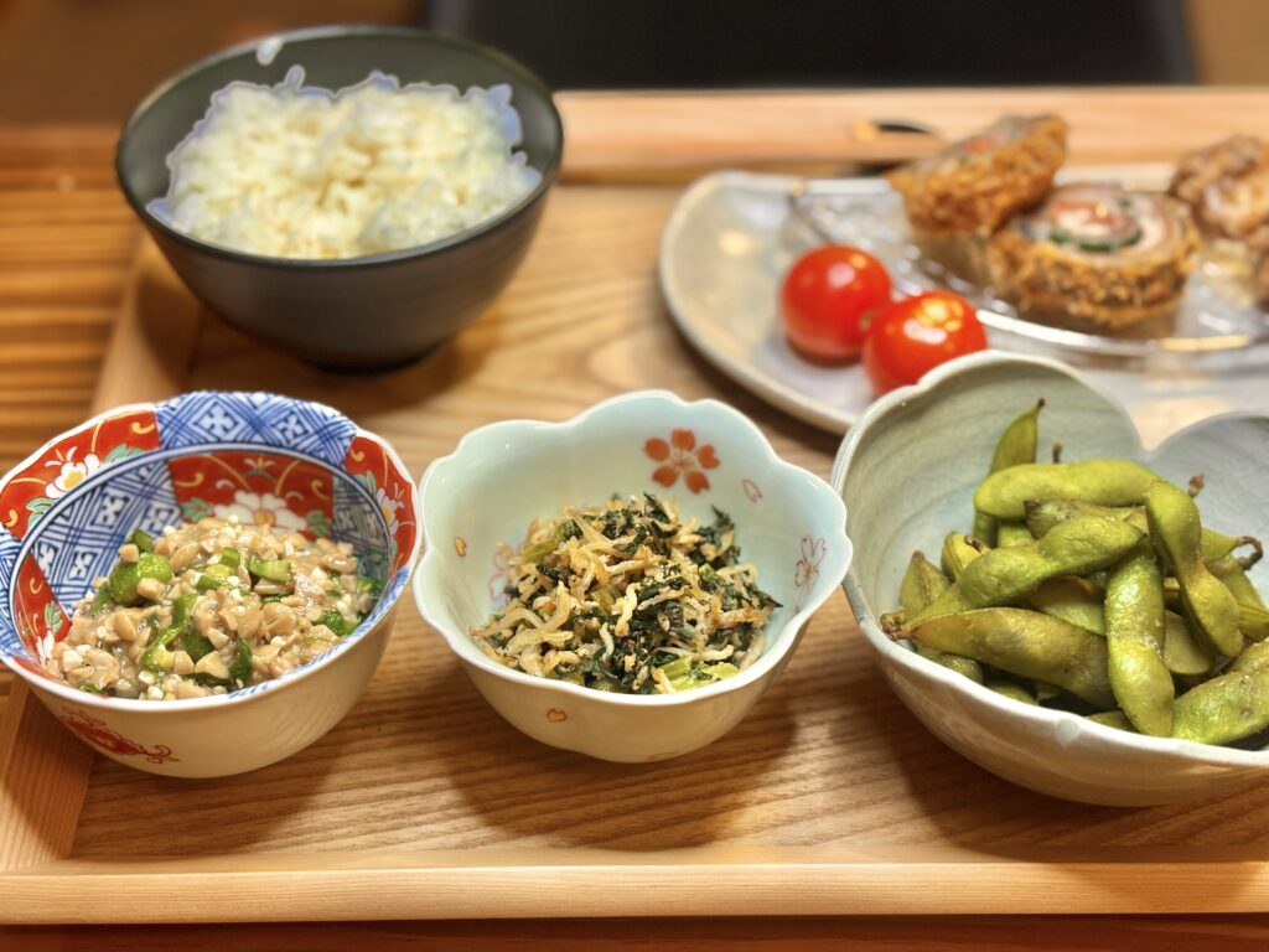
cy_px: 476
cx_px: 634
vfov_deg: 28.0
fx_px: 1906
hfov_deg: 36.8
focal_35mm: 52
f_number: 1.6
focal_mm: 5.96
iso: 100
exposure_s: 1/60
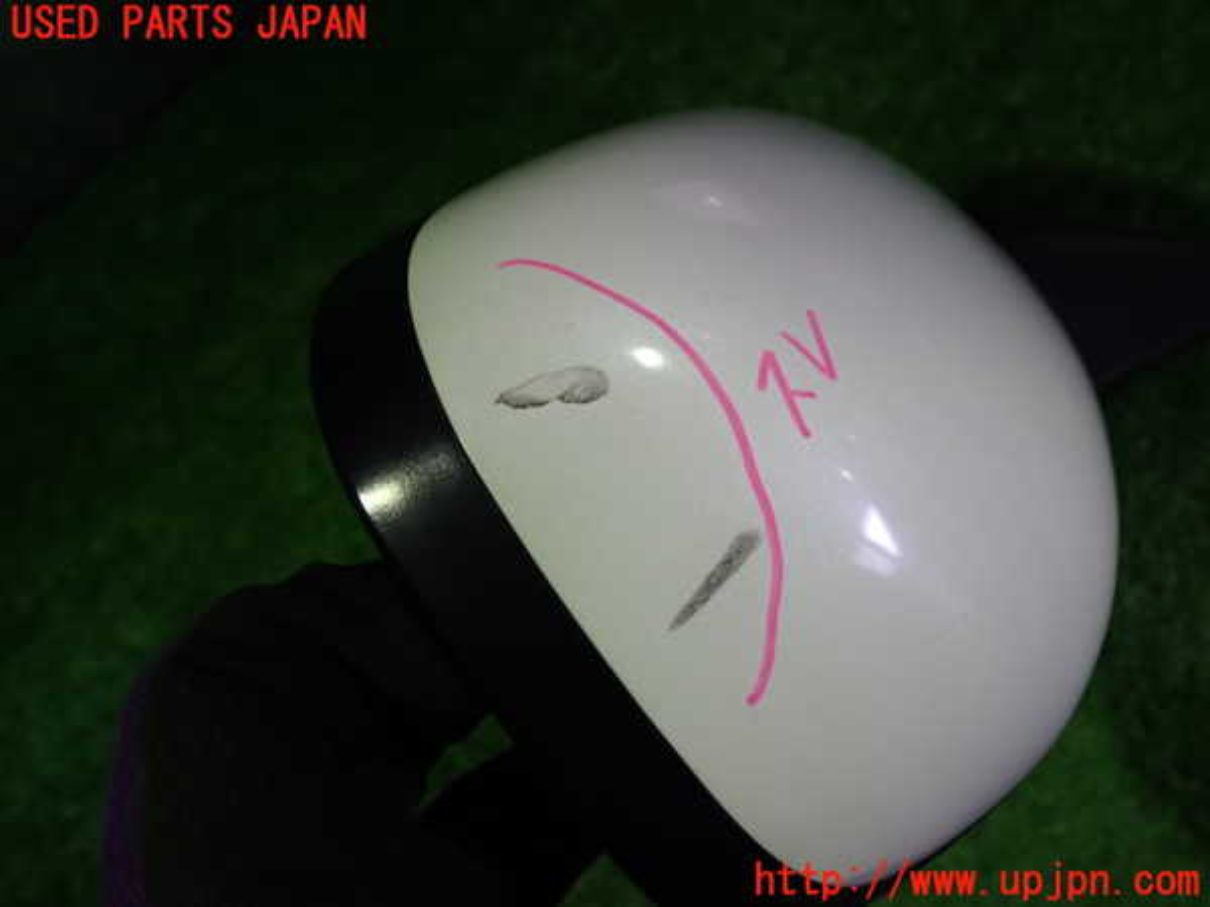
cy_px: 454
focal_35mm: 30
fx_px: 1049
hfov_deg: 60.0
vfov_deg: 46.8
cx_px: 605
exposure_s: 1/30
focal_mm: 5.4
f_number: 2.3
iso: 200
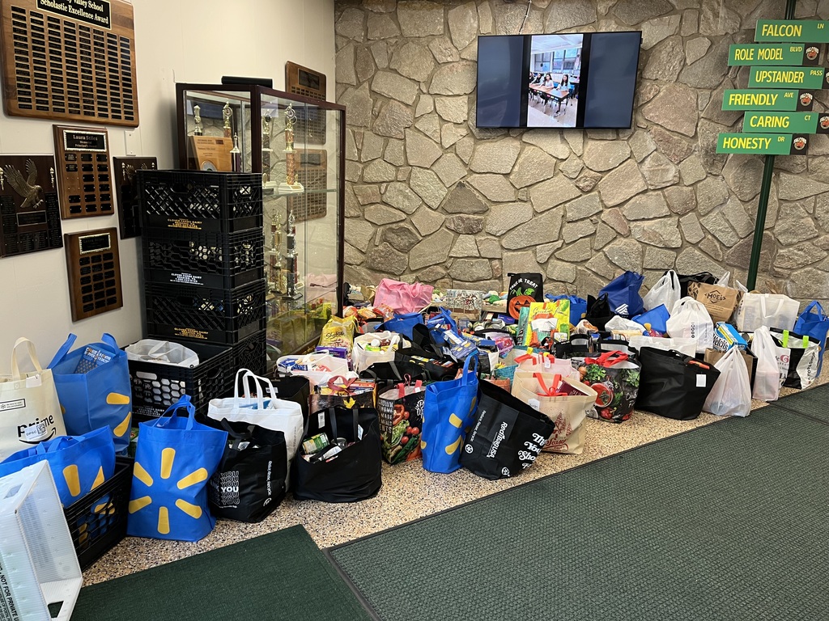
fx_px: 623
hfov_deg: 67.3
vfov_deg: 53.1
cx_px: 414
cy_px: 310
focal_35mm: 26
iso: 100
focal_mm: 5.1
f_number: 1.6
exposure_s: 1/60
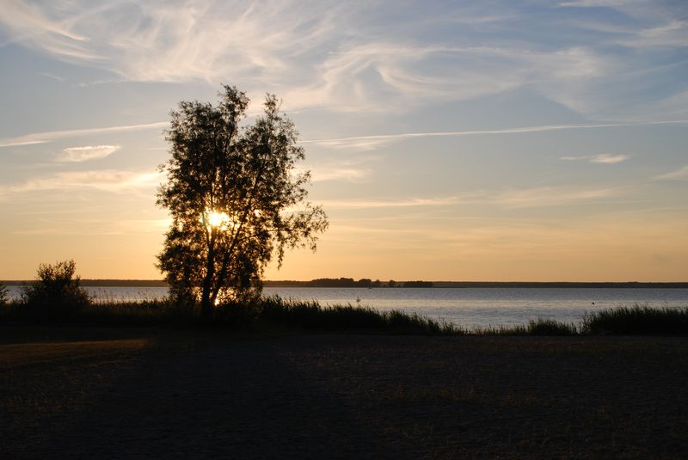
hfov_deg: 33.4
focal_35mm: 60
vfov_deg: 22.7
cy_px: 230
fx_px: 1148
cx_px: 344
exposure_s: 1/320
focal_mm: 40
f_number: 9
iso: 100
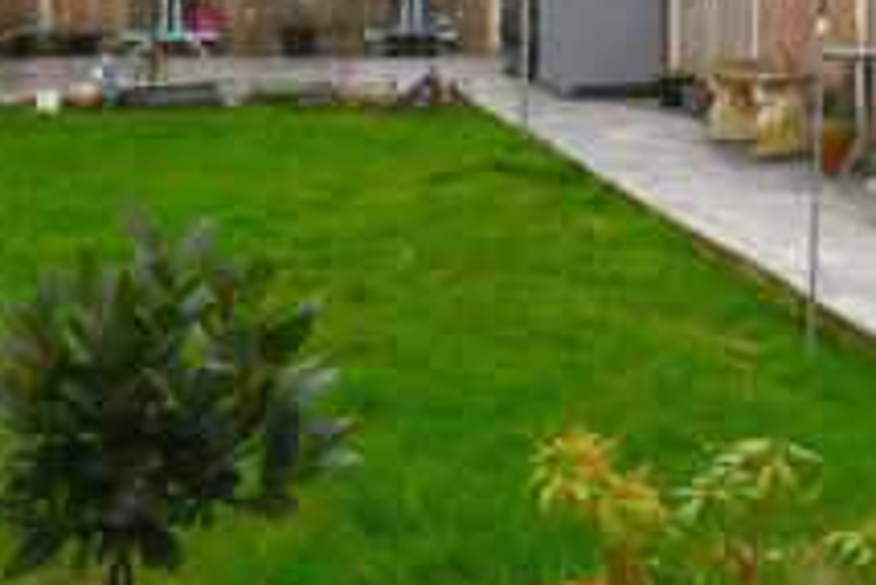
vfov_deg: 14.4
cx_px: 722
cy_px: -112
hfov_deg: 21.8
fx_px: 2240
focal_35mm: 92
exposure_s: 1/250
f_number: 6.3
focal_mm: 20
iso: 200
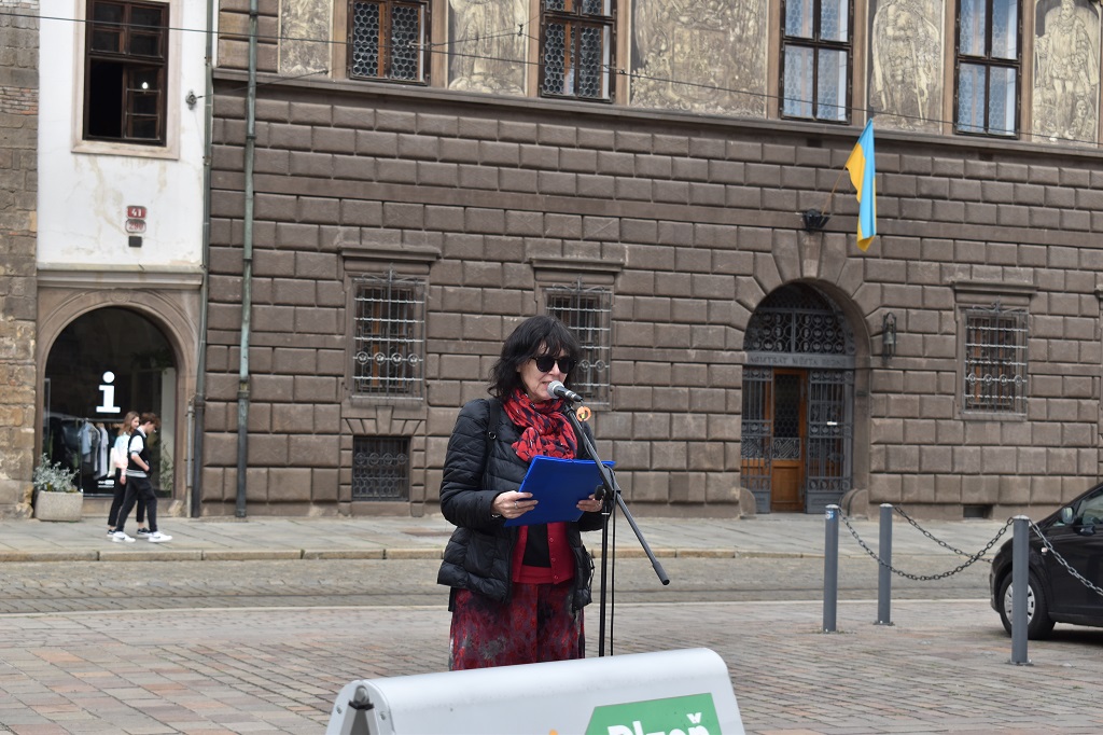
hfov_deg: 29.3
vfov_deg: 19.7
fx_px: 2113
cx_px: 552
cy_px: 368
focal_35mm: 69
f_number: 7.1
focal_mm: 46
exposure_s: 1/200
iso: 100
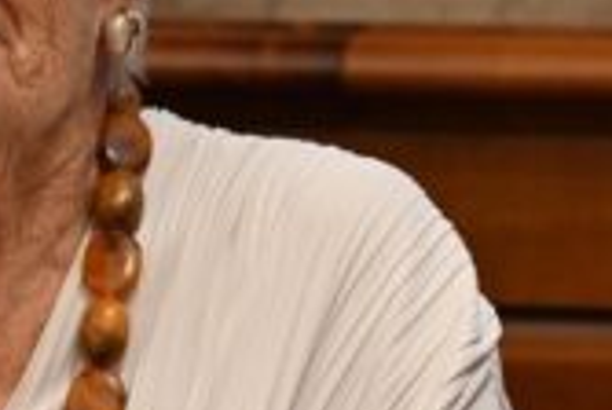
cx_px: 37
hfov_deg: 4.3
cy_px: 16
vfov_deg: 2.9
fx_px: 8140
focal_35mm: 478
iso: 2000
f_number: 4
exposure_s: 1/320
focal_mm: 200
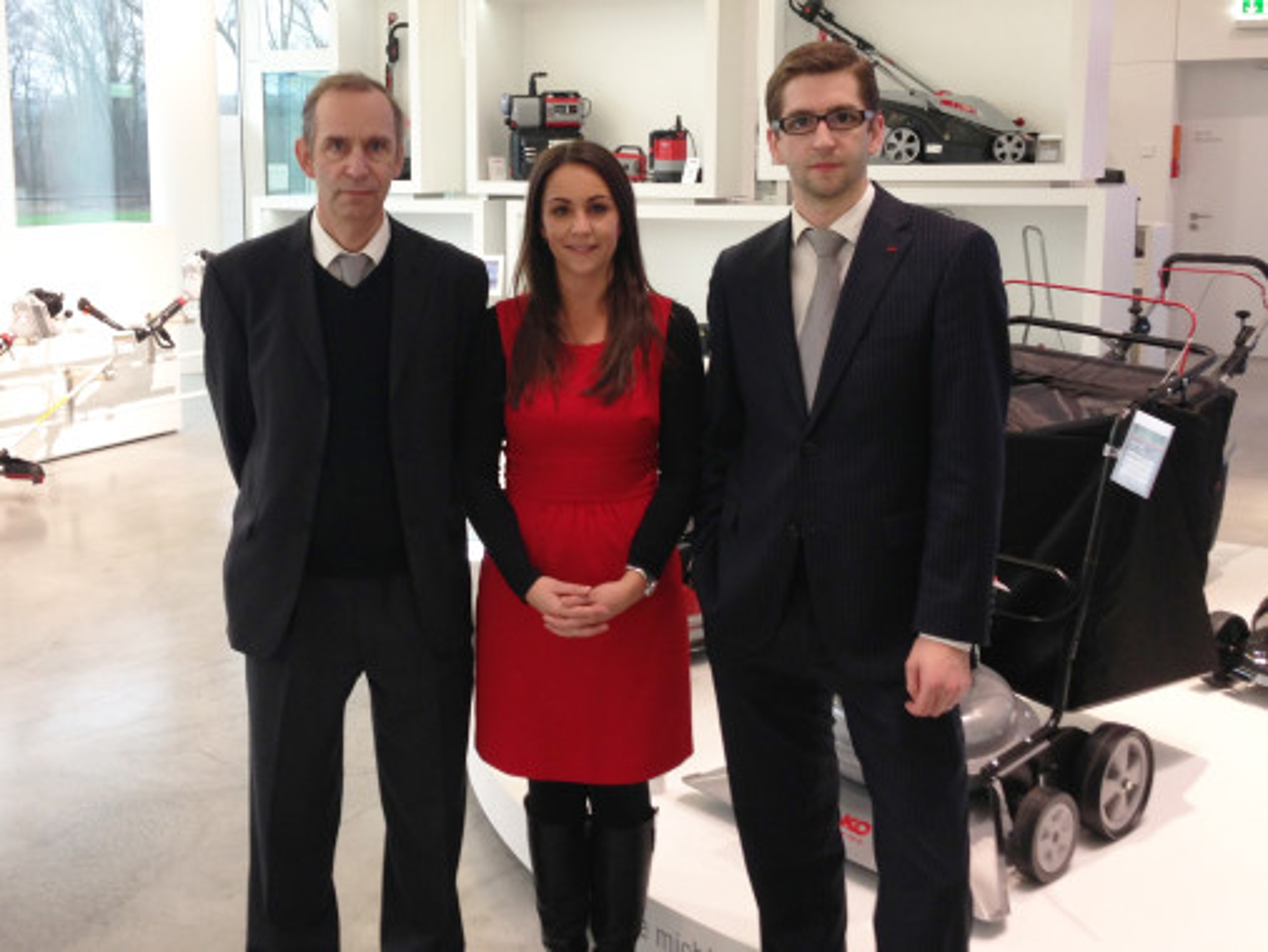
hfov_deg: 55.3
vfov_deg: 43.0
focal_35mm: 33
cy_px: 476
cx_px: 634
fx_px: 1209
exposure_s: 1/20
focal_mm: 4.13
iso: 64
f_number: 2.4
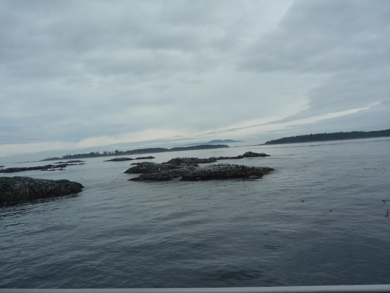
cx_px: 195
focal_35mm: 33
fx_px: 372
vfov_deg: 42.9
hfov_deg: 55.4
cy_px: 146
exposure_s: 1/640
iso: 100
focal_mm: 5.8
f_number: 5.6
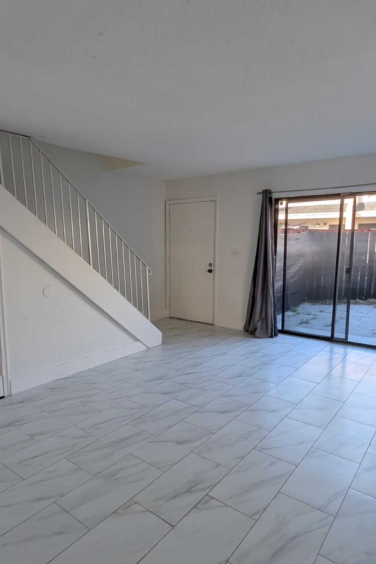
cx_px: 152
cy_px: 294
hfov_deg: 56.8
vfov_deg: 78.5
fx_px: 345
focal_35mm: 22
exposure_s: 1/121
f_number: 2.2
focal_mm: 1.54
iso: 34
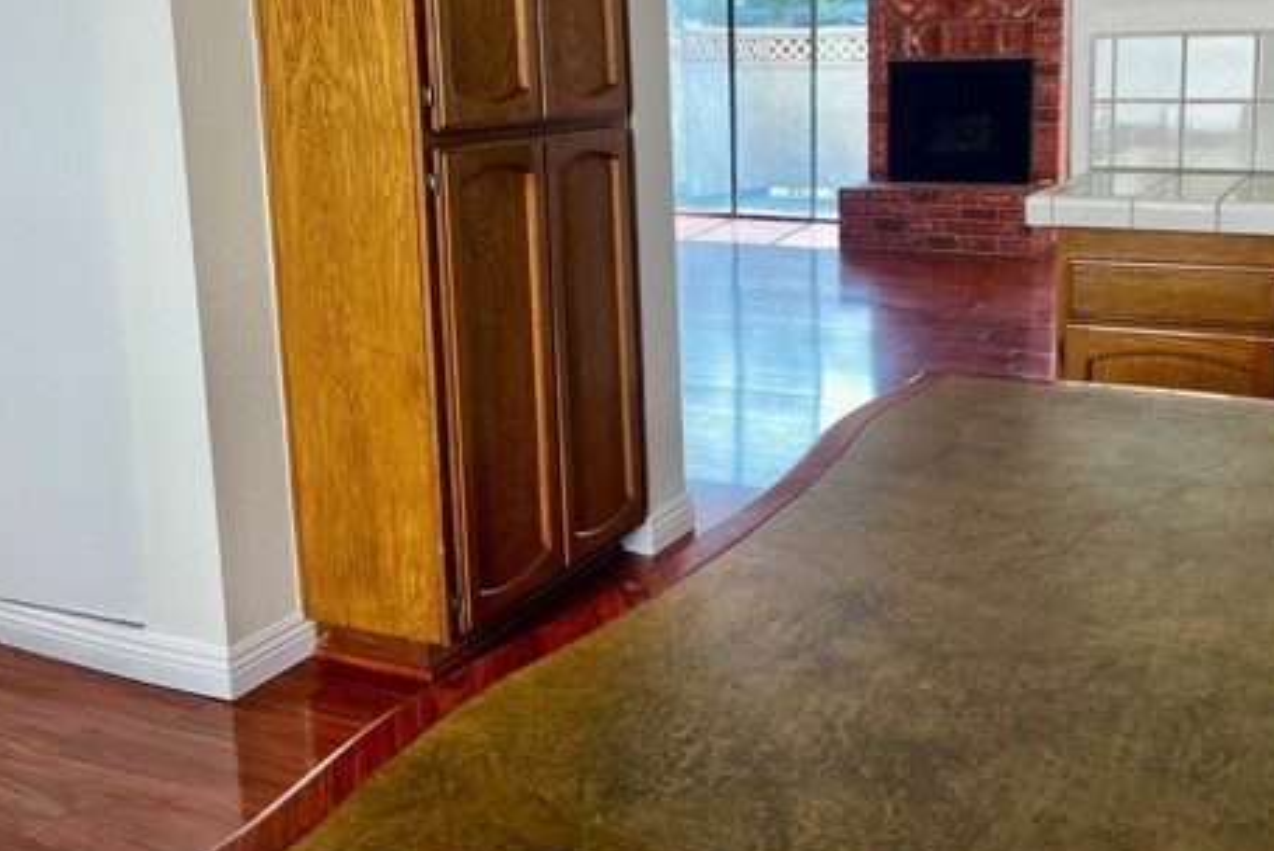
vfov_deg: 34.7
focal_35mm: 38
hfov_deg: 50.3
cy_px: 263
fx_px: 1346
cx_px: 776
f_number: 1.5
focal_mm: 5.7
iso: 40
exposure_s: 1/212
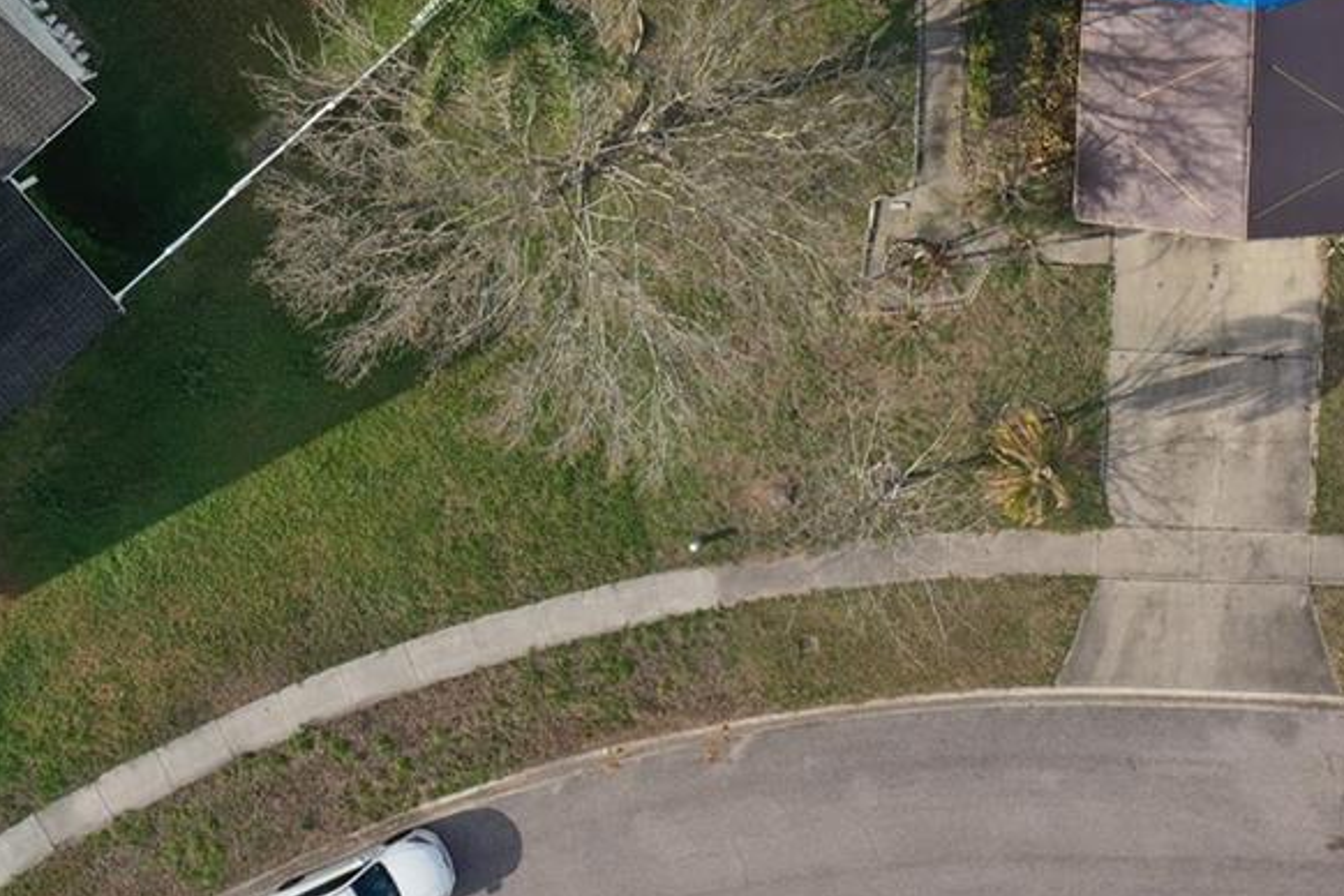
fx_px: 2874
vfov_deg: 16.7
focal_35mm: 77
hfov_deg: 26.2
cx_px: 841
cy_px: -266
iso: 100
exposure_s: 1/240
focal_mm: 10.26
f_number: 6.3
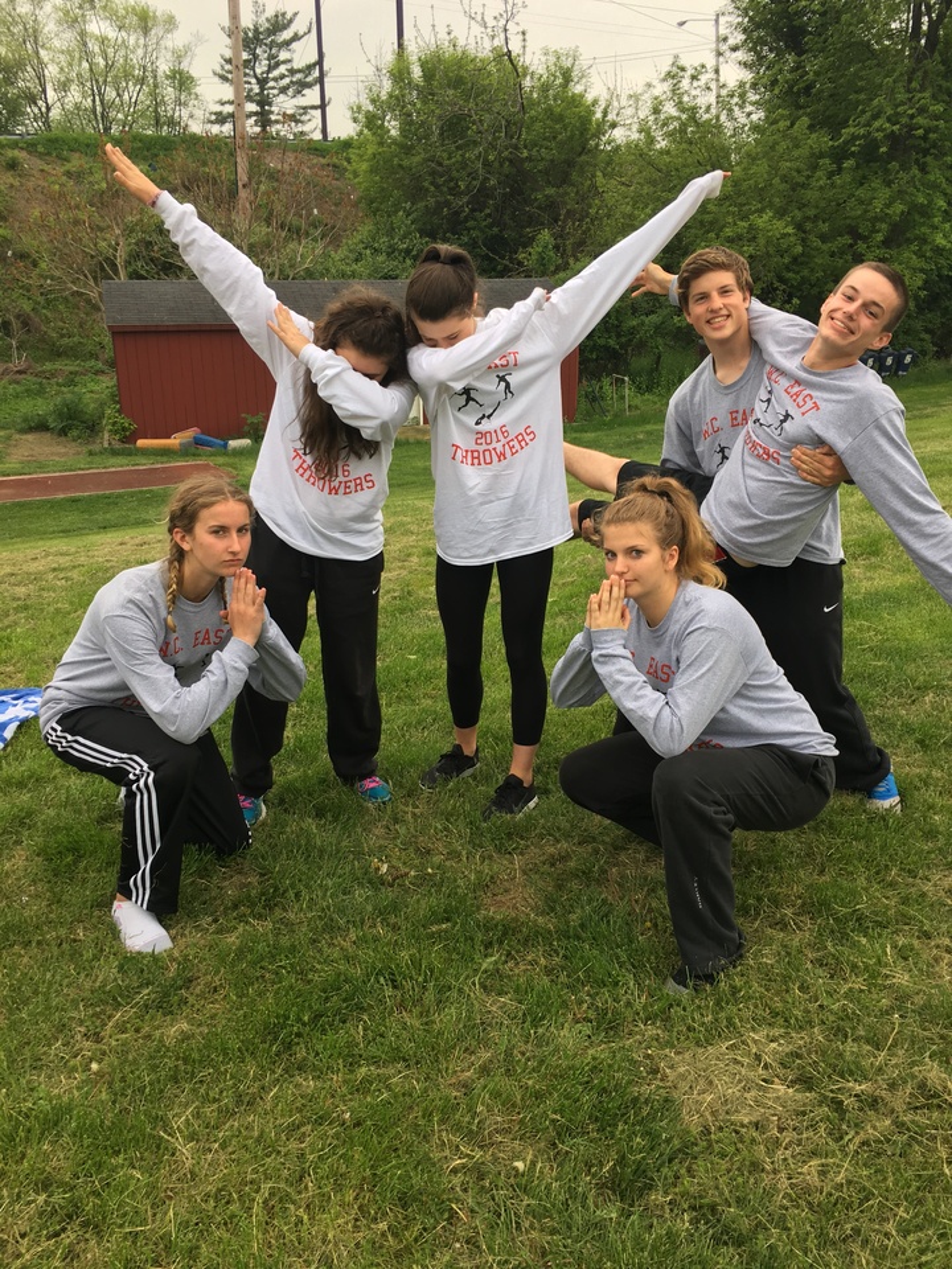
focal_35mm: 29
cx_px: 476
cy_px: 634
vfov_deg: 61.7
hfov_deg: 48.2
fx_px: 1063
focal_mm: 4.15
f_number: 2.2
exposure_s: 1/120
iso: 25
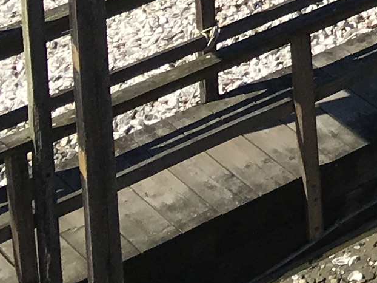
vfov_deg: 7.0
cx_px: 849
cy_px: -587
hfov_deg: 9.5
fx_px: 2047
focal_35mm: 188
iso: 25
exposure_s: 1/2564
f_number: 2.2
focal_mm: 4.15
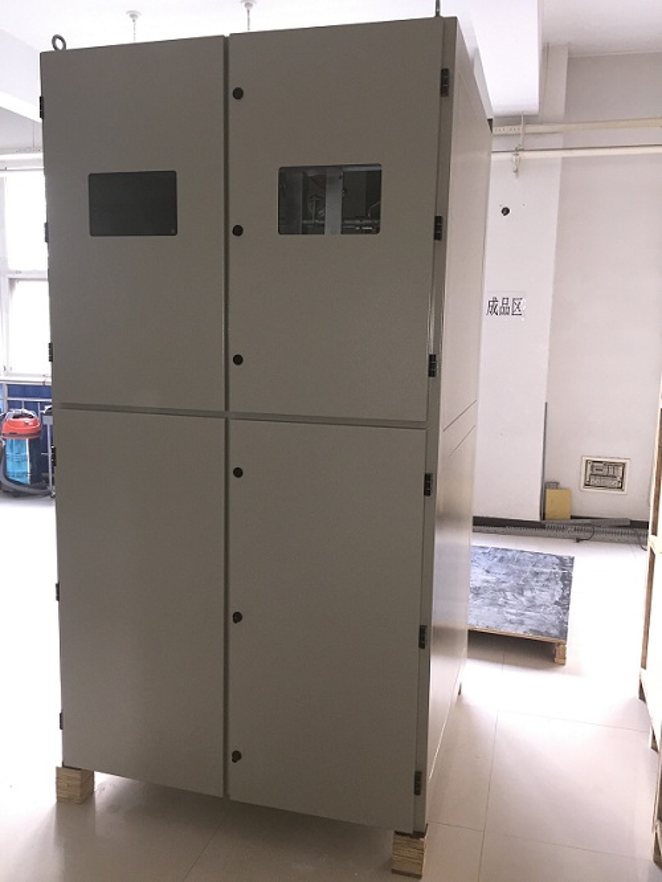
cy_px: 441
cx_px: 331
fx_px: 739
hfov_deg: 48.3
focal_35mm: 29
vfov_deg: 61.6
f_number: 2.2
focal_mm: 4.15
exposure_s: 1/33
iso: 200
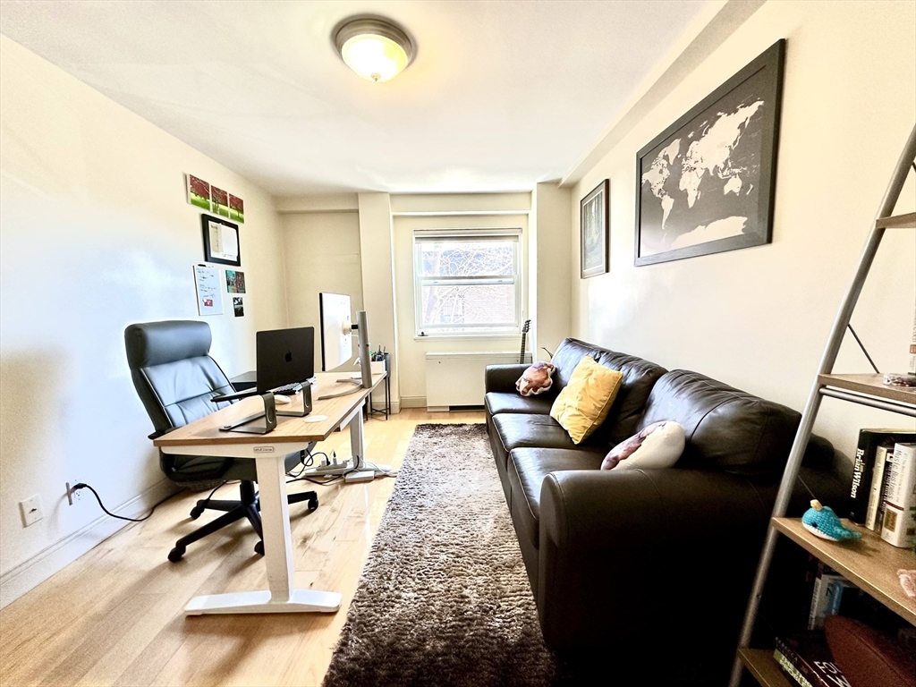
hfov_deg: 102.1
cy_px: 344
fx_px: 370
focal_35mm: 14
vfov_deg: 85.7
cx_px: 458
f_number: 2.2
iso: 250
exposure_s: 1/120
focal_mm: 2.22
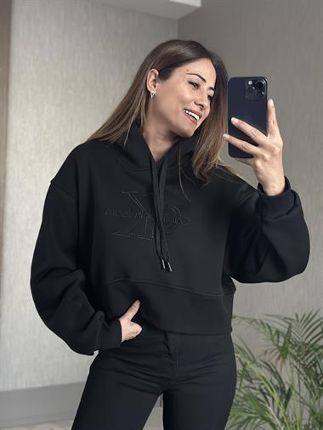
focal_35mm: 48
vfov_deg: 39.6
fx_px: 597
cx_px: 162
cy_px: 215
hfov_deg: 30.3
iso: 640
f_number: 1.78
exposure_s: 1/40
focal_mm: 6.86
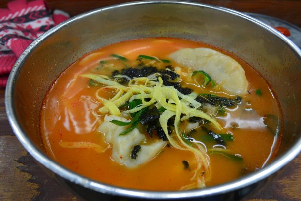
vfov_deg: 47.9
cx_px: 150
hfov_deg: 67.4
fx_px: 226
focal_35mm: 27
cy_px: 100
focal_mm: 18
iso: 800
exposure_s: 1/60
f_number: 5.6
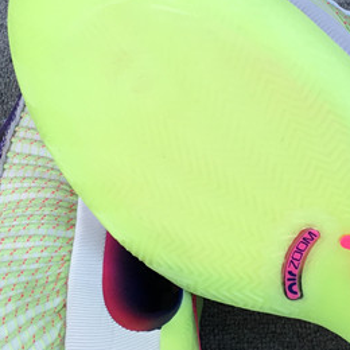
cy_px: 168
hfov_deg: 18.2
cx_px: 258
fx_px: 1087
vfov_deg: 18.3
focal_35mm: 95
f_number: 2.4
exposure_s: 1/317
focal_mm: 3.3
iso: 25
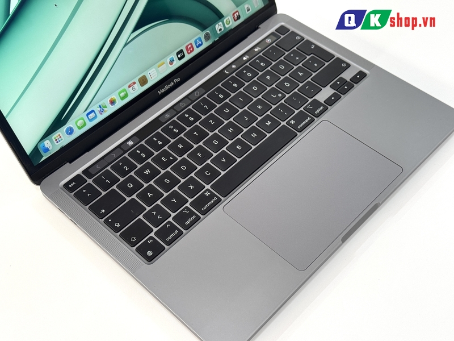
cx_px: 227
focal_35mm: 48
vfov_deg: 30.3
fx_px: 630
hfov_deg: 39.7
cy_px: 170
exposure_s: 1/127
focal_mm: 6.76
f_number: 1.78
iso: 100
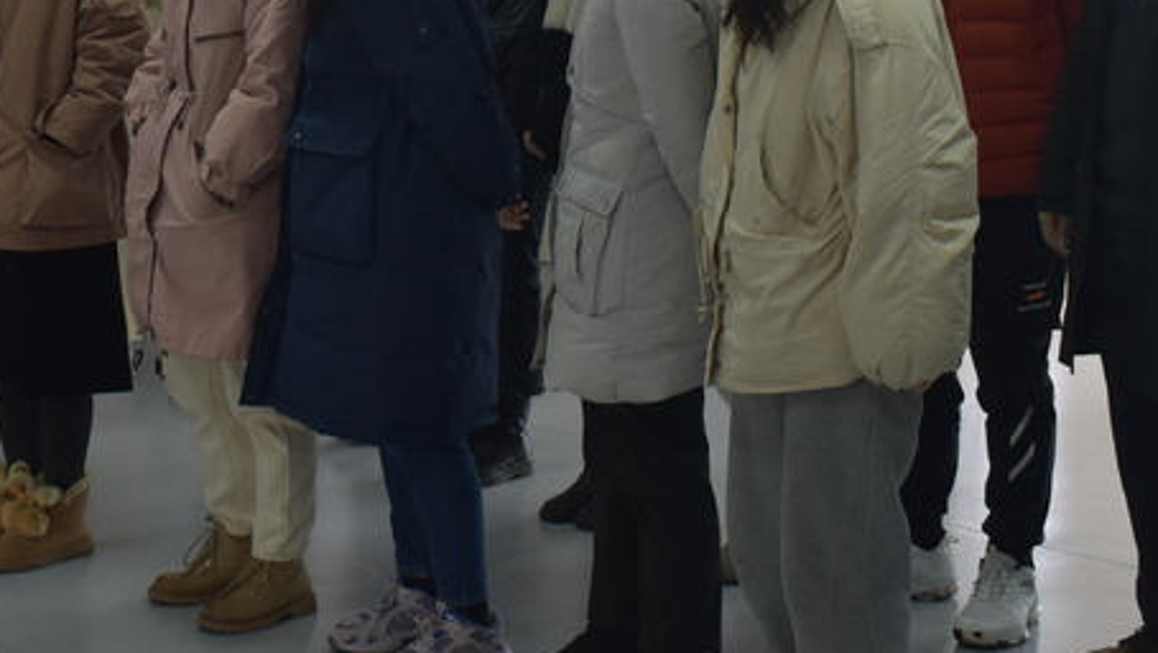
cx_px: 301
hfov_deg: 25.3
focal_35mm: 83
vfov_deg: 14.4
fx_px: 2550
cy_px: 1
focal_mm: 24
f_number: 4
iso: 400
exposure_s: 1/60
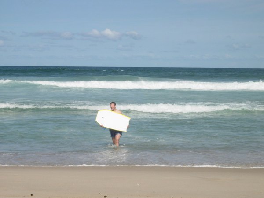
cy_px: 99
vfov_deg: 13.1
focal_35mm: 113
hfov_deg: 17.4
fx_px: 862
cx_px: 132
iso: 79
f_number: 8.2
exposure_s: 1/483
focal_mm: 23.4
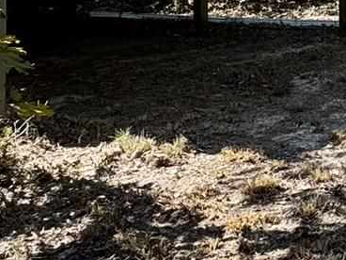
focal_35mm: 78
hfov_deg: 19.8
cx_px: 588
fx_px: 780
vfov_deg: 17.7
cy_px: -76
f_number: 2.2
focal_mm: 2.22
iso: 40
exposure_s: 1/381
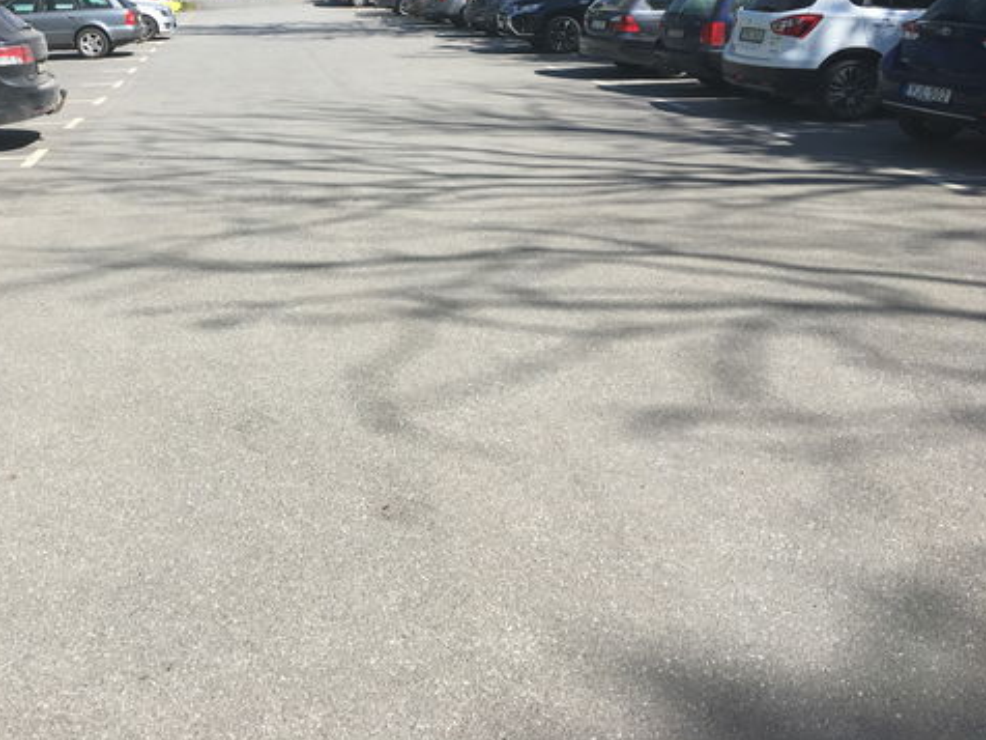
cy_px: 251
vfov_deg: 36.5
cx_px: 336
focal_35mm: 39
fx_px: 1111
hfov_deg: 47.2
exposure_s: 1/1068
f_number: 2.2
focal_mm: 4.15
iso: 25
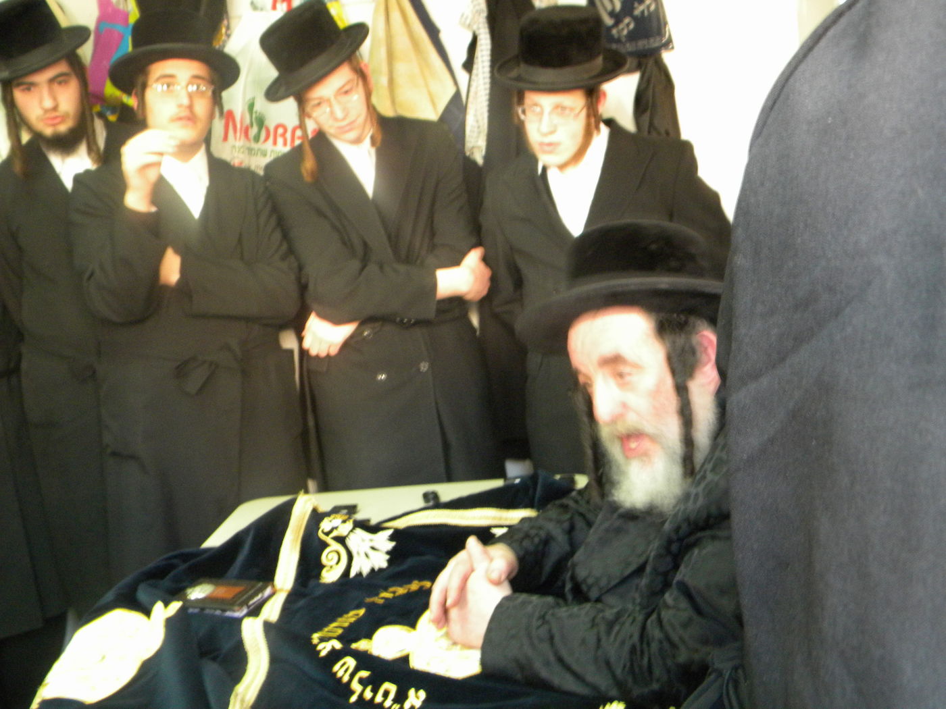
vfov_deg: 39.7
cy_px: 354
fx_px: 984
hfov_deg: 51.4
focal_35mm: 36
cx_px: 473
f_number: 3.7
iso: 387
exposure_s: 1/8
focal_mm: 6.4
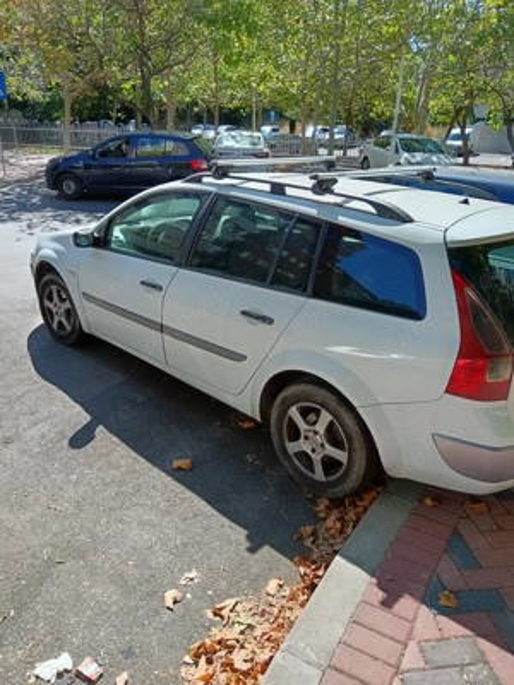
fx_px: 535
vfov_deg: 65.3
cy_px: 342
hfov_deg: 51.4
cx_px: 257
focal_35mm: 27
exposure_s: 1/385
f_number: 1.9
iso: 100
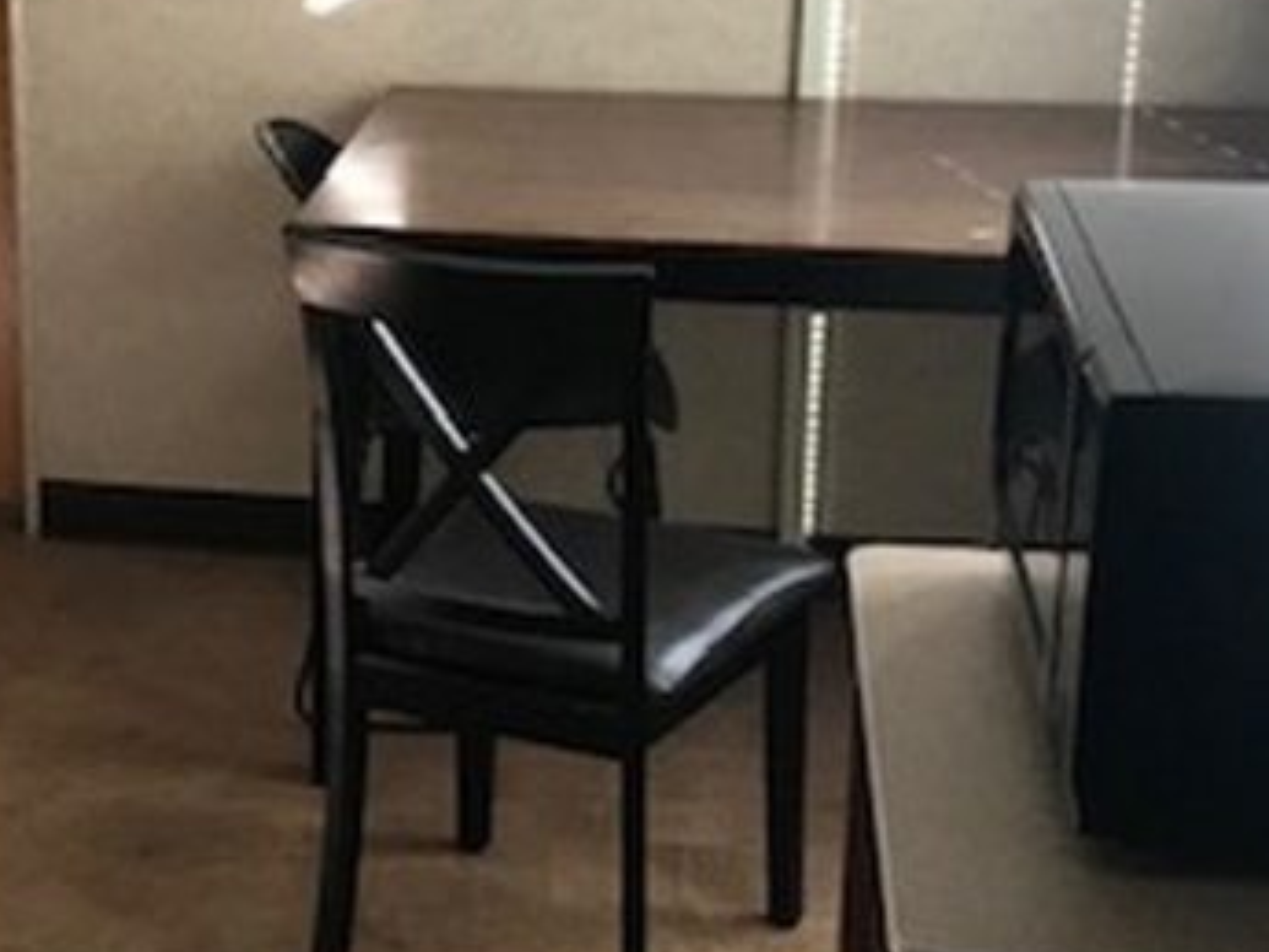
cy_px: 415
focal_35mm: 83
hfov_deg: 22.8
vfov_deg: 17.8
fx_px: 3044
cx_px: 66
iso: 40
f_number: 1.8
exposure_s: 1/24
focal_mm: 3.99
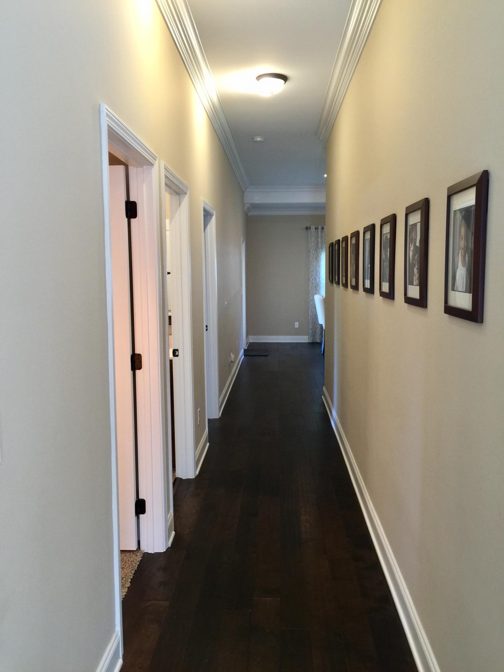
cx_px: 252
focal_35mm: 29
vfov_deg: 61.7
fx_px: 563
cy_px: 336
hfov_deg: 48.2
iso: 64
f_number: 2.2
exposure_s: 1/15
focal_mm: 4.15
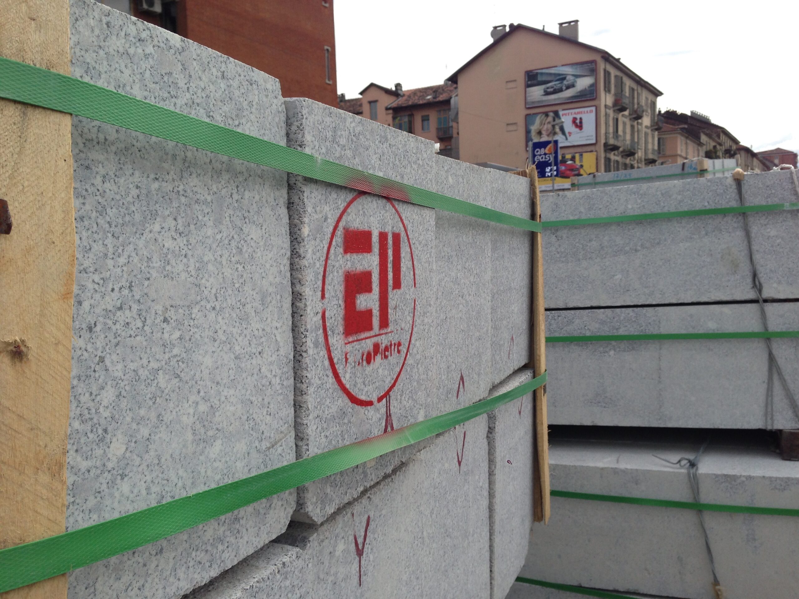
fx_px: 762
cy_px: 300
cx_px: 400
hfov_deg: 55.4
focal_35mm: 33
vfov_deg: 42.9
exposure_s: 1/919
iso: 50
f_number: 2.4
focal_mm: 4.12
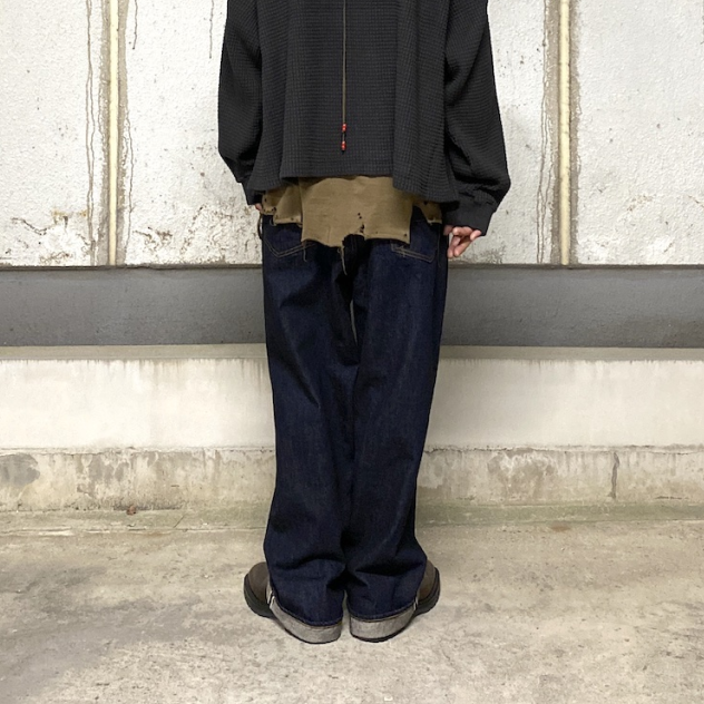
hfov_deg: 52.5
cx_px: 351
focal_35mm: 31
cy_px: 251
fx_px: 713
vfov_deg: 51.8
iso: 500
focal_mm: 4.25
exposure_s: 1/25
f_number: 1.8
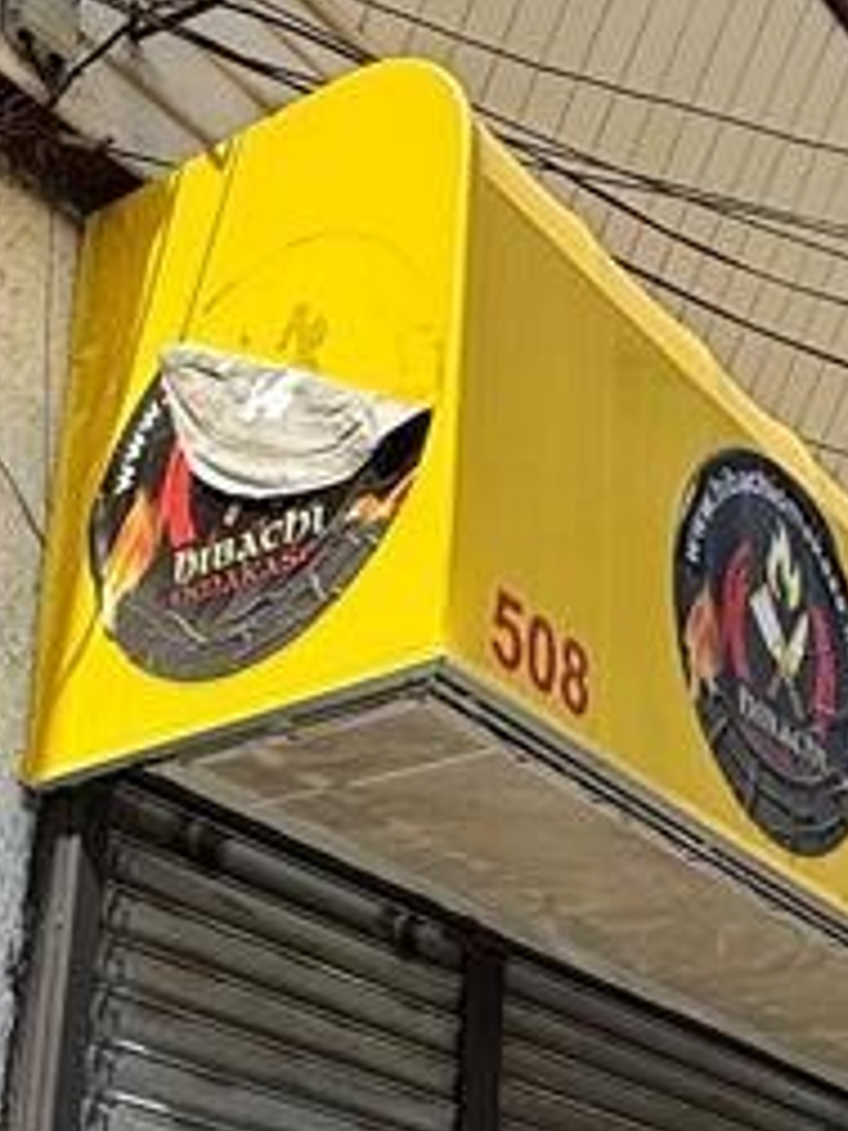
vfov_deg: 32.0
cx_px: 287
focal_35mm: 57
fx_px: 1862
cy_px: 1037
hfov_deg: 25.5
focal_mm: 2.22
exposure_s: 1/1125
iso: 50
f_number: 2.2
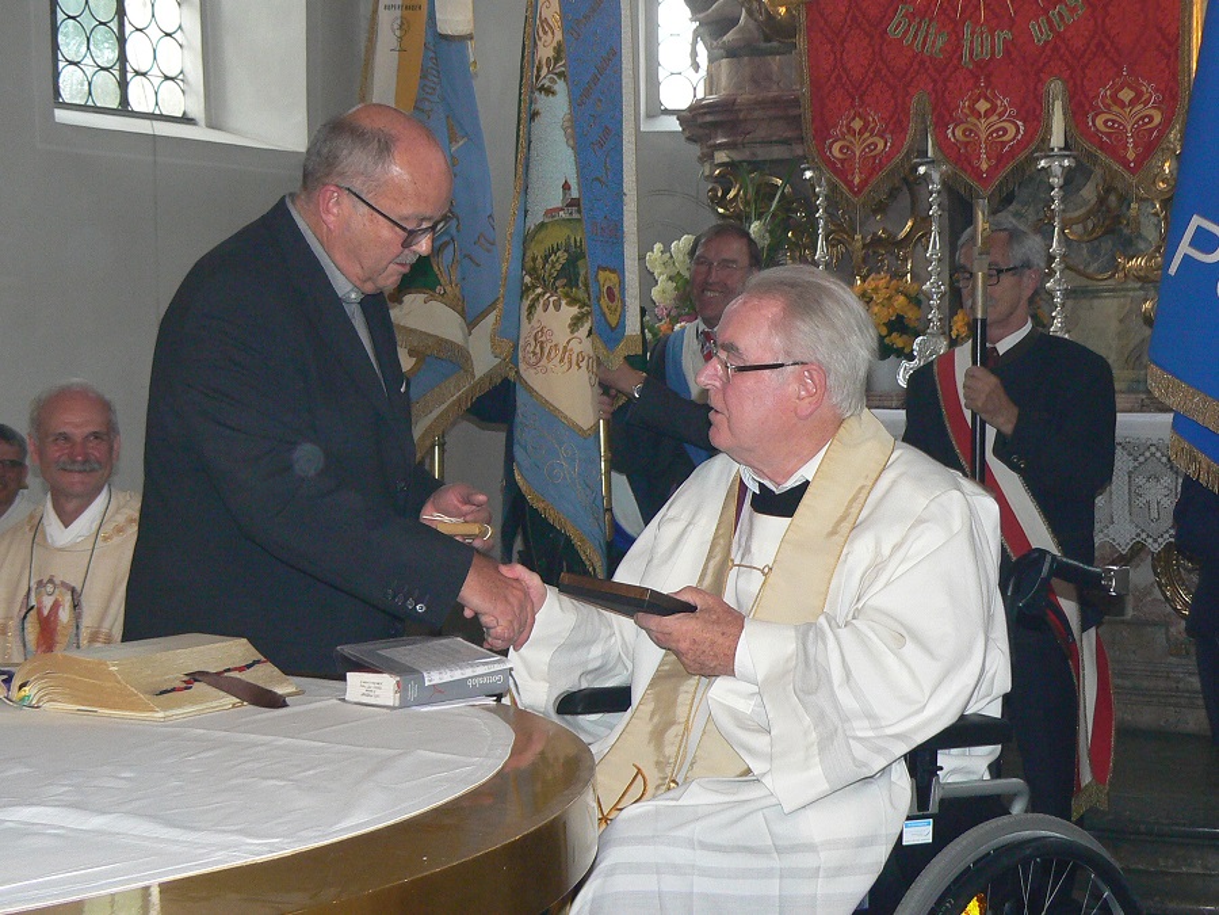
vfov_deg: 22.6
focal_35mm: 65
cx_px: 610
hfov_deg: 29.8
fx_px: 2289
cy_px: 458
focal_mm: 9.1
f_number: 2.8
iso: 125
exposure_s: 1/30
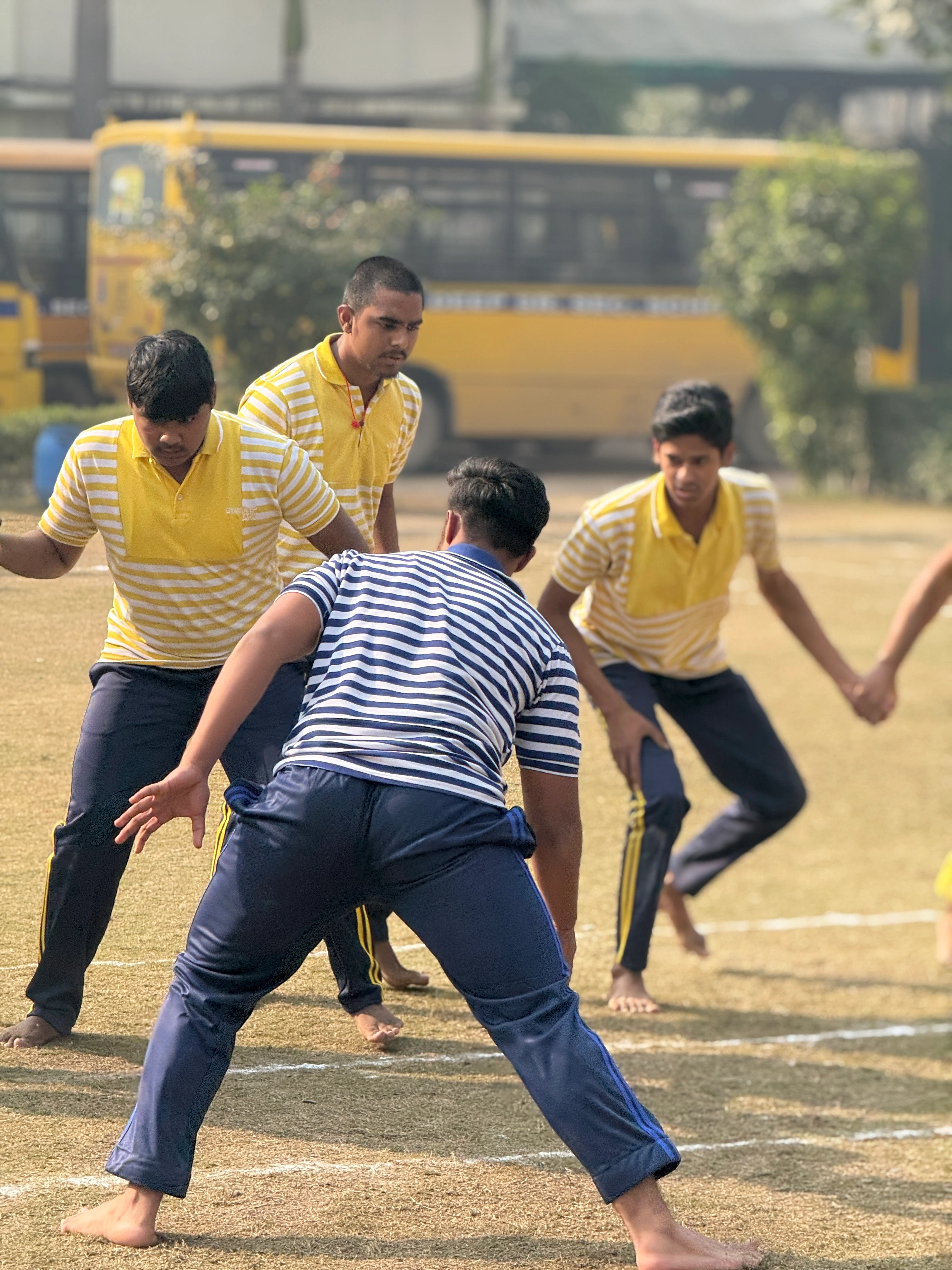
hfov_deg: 12.3
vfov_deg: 16.4
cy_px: 635
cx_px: 476
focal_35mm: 120
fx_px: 4400
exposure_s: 1/728
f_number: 2.8
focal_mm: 15.66
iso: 64
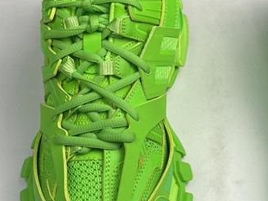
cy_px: 114
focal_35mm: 78
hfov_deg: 24.2
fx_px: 604
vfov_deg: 18.9
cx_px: 251
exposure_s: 1/100
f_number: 1.8
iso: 32
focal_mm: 4.25
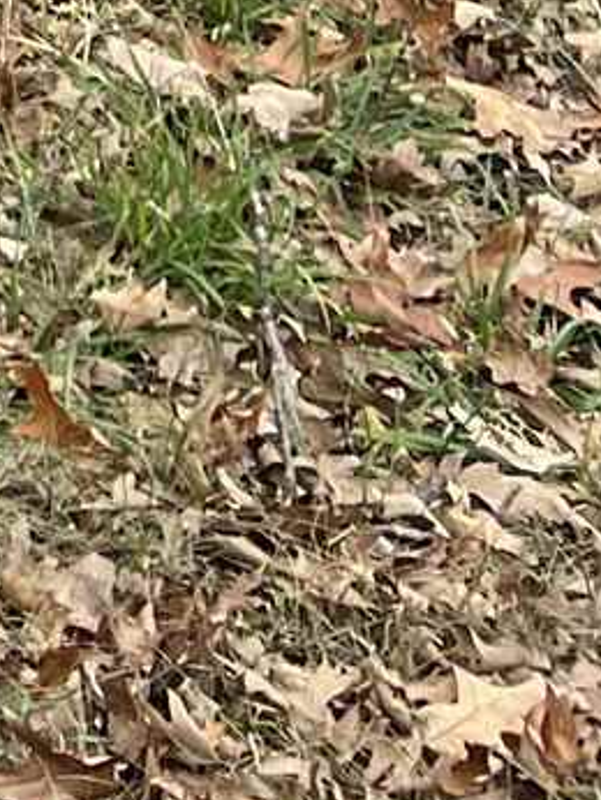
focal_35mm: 173
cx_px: -1274
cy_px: -1720
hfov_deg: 7.4
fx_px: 4000
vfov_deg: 8.9
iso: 50
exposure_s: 1/395
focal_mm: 5.7
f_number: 1.5
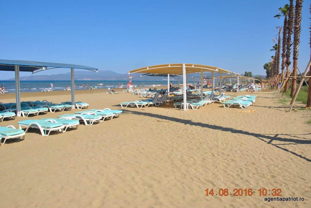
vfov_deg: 48.1
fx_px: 234
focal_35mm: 27
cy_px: 104
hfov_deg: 67.3
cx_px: 156
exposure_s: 1/320
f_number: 9
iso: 100
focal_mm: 18
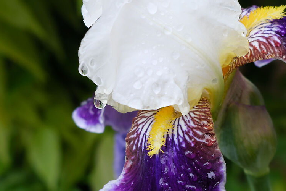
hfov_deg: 18.2
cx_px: 173
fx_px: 890
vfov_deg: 12.2
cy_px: 81
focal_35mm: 112
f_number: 4
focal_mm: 23
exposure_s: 1/125
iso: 500
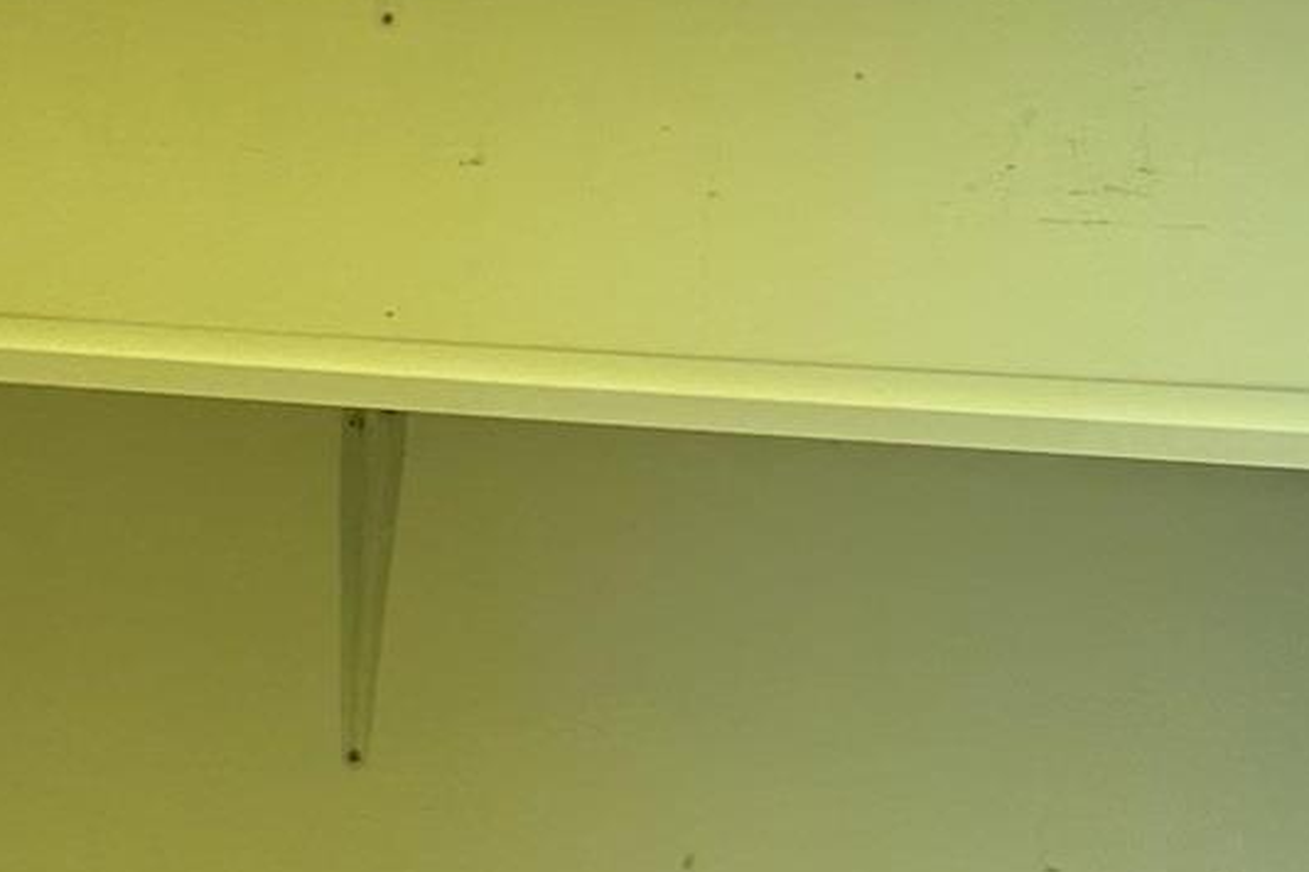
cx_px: 223
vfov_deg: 12.7
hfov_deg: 18.7
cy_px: 359
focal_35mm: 108
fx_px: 3926
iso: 100
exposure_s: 1/120
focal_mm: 6.86
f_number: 1.78
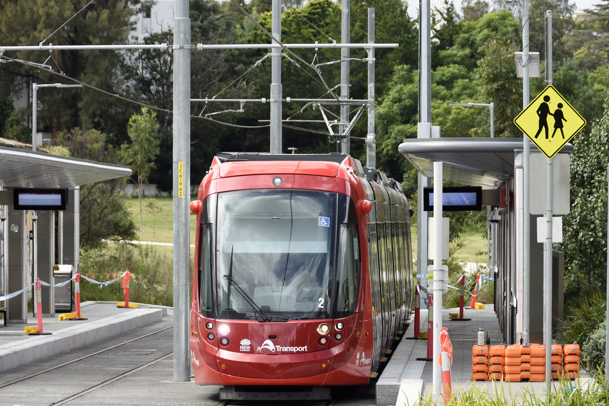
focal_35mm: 198
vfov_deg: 6.9
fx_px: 3350
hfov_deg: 10.4
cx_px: 303
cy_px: 204
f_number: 8
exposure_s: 1/250
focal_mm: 130
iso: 200
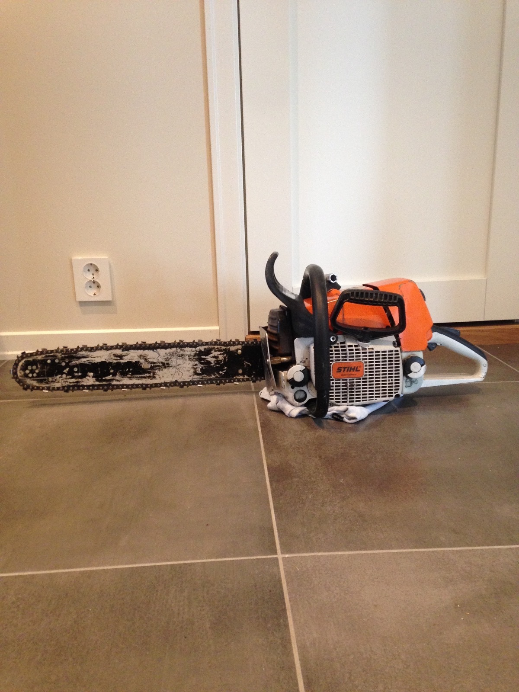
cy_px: 346
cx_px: 260
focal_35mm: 33
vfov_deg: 55.4
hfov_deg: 42.9
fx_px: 660
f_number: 2.4
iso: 250
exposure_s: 1/20
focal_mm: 4.12
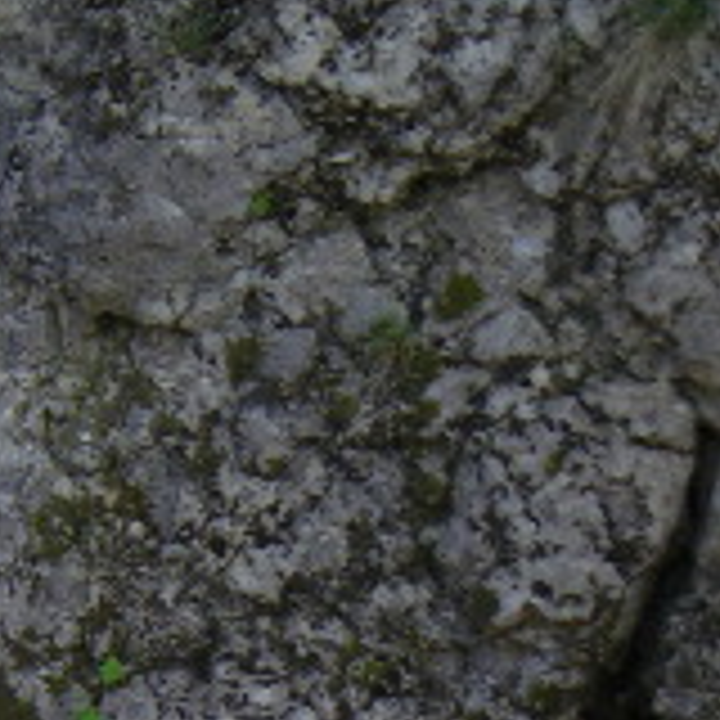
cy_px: 1256
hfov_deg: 11.6
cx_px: -999
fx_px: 2918
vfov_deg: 12.9
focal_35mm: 124
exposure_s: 1/80
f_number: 3.5
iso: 50
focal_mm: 5
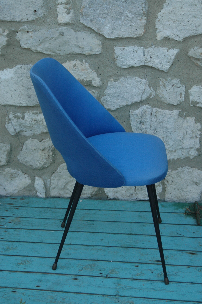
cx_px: 101
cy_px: 152
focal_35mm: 60
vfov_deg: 33.4
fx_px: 506
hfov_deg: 22.6
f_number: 4
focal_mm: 40
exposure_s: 1/400
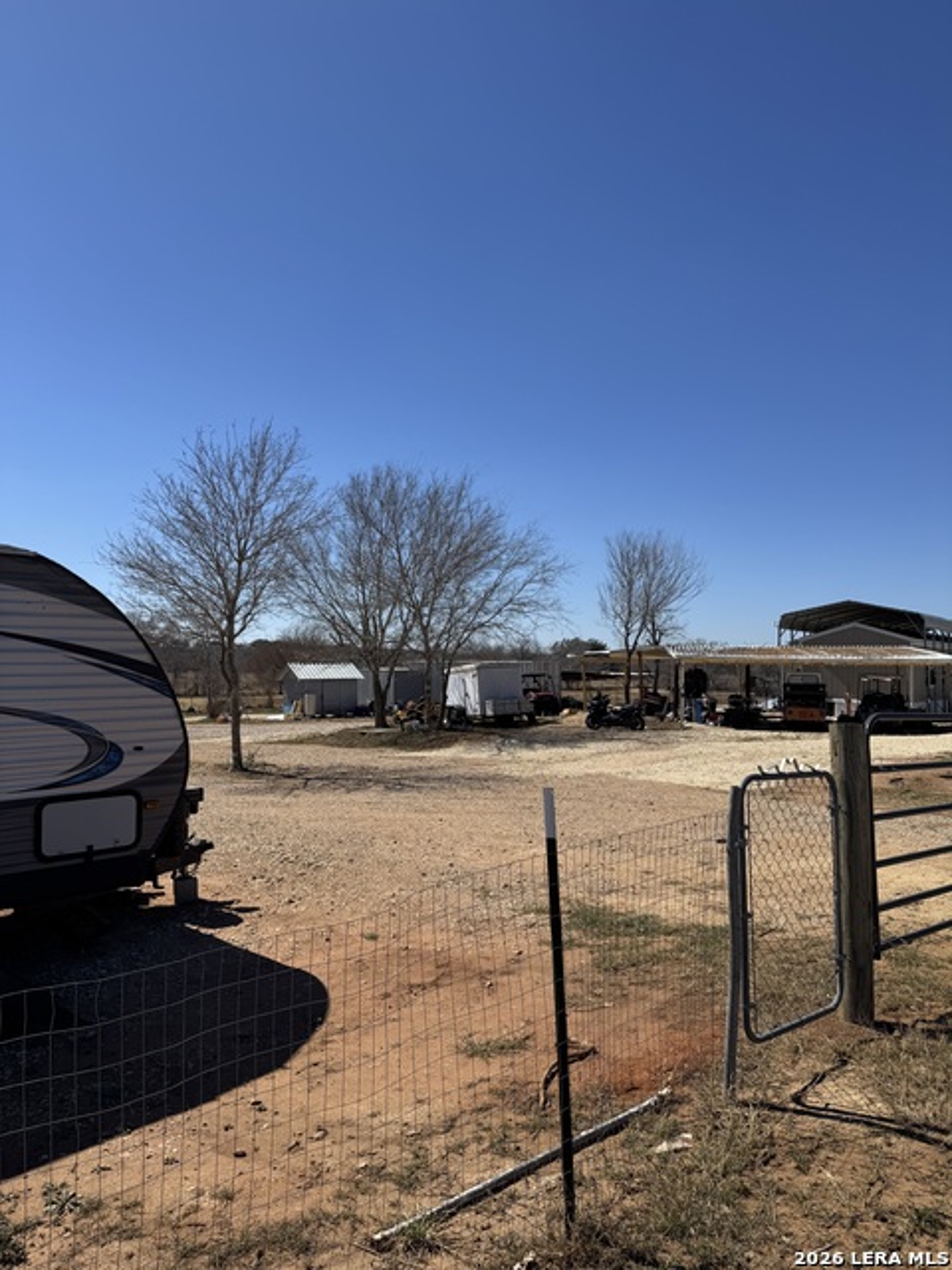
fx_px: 880
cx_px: 476
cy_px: 635
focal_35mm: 24
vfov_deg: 71.6
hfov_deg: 56.8
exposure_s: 1/7092
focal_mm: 6.76
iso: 80
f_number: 1.78
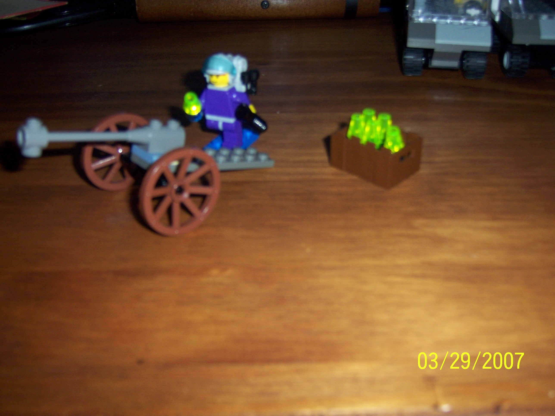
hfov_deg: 51.4
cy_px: 208
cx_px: 278
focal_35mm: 36
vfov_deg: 39.7
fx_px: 577
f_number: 2.8
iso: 125
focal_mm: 6.2
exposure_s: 1/60
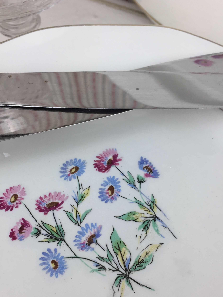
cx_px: 106
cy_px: 171
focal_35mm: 38
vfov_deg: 48.8
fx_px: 326
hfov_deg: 37.7
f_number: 2.2
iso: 32
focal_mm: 4.15
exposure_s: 1/110
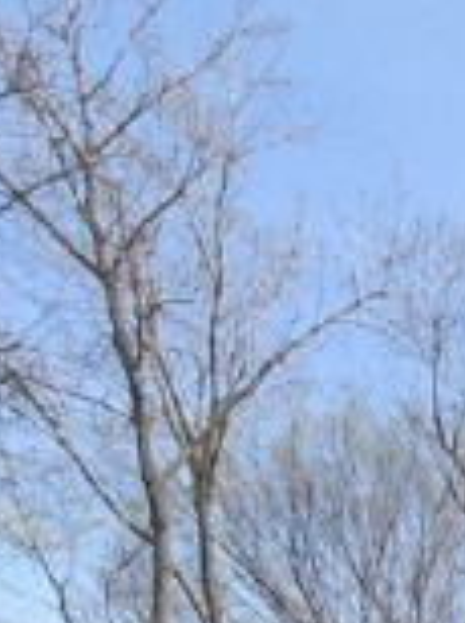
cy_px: 1161
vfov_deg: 20.1
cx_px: 1035
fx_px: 1167
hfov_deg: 15.5
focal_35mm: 65
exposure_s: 1/1139
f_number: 2.2
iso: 50
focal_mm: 2.2
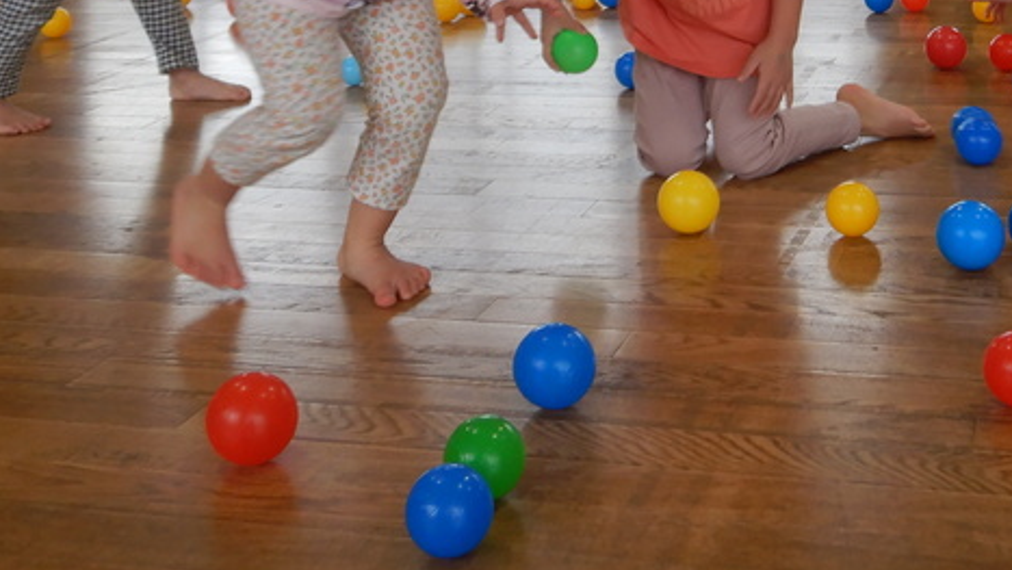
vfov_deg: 19.9
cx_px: 732
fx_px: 1503
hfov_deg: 36.5
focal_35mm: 56
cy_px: -156
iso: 125
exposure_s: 1/160
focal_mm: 4.3
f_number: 2.8
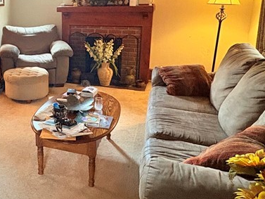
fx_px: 291
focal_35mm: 38
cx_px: 40
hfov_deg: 45.5
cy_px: 63
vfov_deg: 37.2
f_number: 2.2
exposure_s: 1/60
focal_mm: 2.22
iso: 500
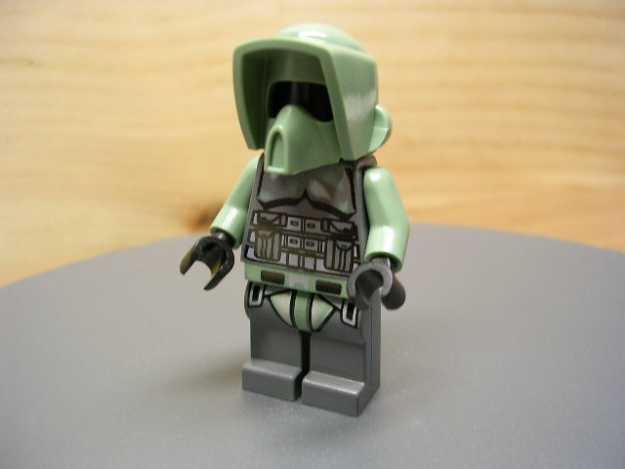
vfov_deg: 37.7
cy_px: 234
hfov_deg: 49.0
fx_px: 686
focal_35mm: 38
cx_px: 312
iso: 50
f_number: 2.8
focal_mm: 5.8
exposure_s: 1/8.1
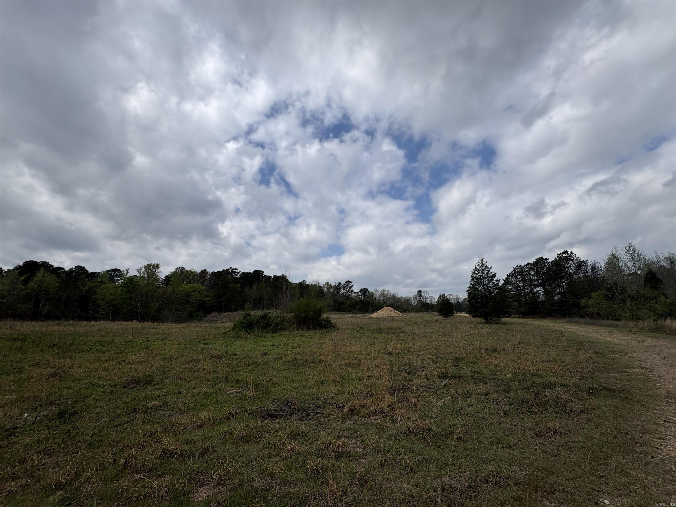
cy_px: 254
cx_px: 338
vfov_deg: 85.7
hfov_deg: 102.1
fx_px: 273
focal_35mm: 14
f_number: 2.2
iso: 50
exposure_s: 1/4132
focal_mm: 2.22
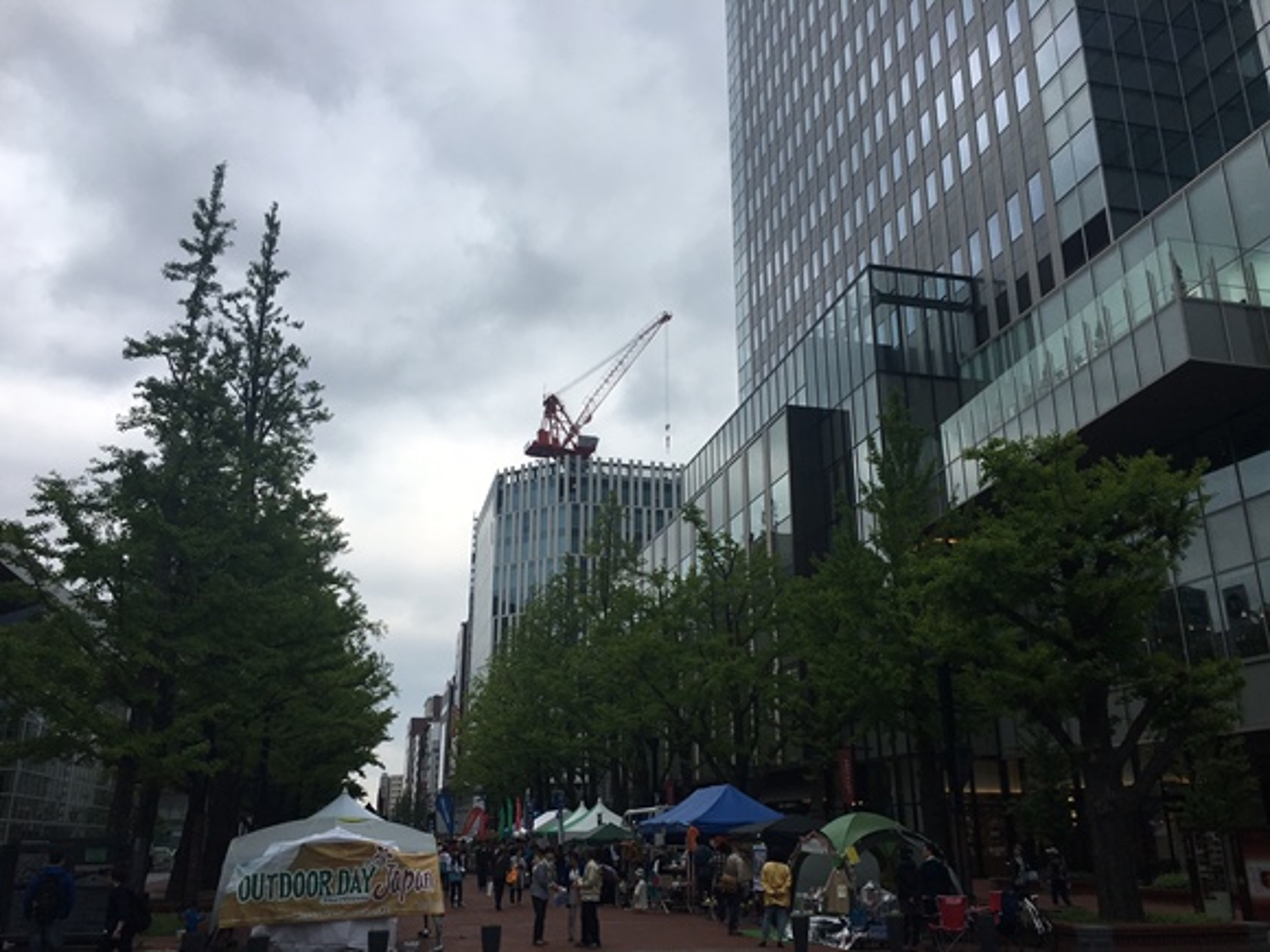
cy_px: 476
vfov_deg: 48.2
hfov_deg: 61.7
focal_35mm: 29
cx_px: 635
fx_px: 1064
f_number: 2.2
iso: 25
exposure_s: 1/927
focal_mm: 4.15
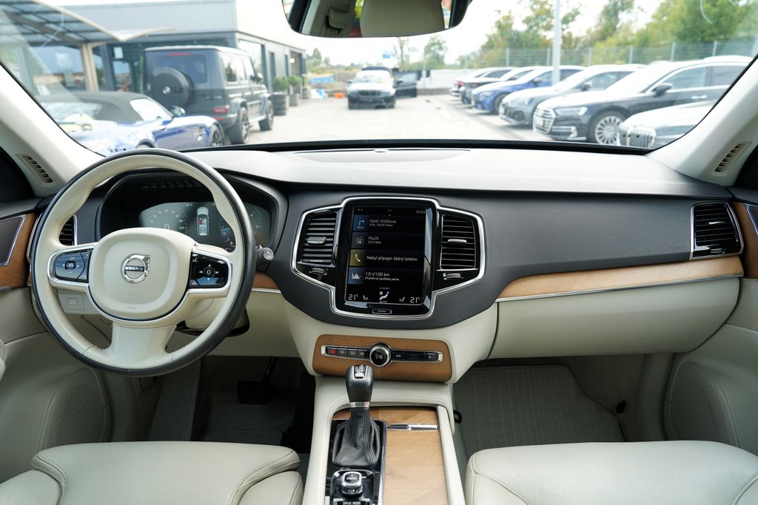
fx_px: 505
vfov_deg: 53.1
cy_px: 252
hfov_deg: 73.7
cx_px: 379
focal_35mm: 24
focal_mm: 24
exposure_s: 1/80
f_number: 4.5
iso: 100
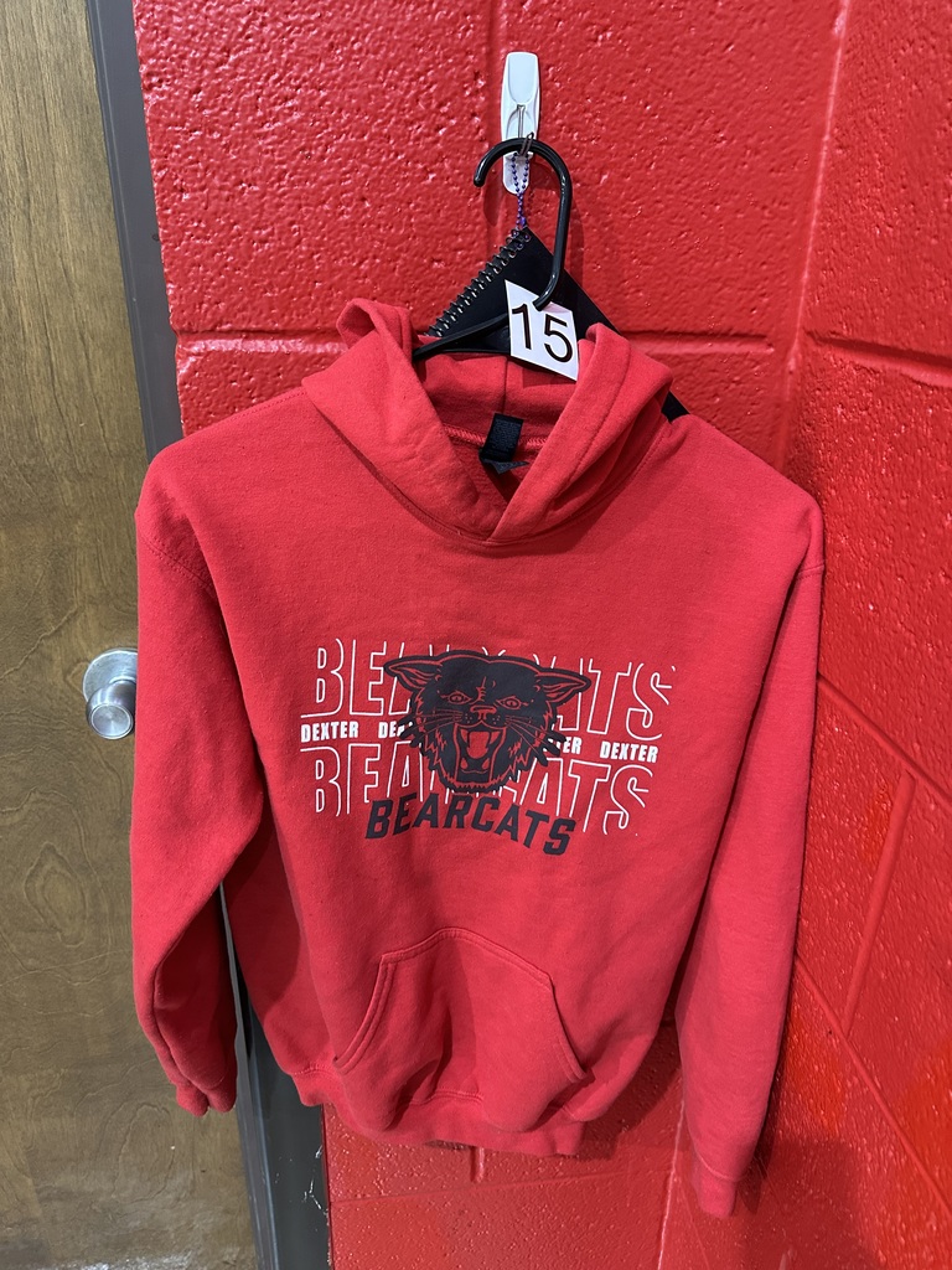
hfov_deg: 56.8
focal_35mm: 24
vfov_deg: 71.6
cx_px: 476
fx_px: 880
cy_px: 635
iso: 400
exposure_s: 1/60
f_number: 1.78
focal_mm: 6.86
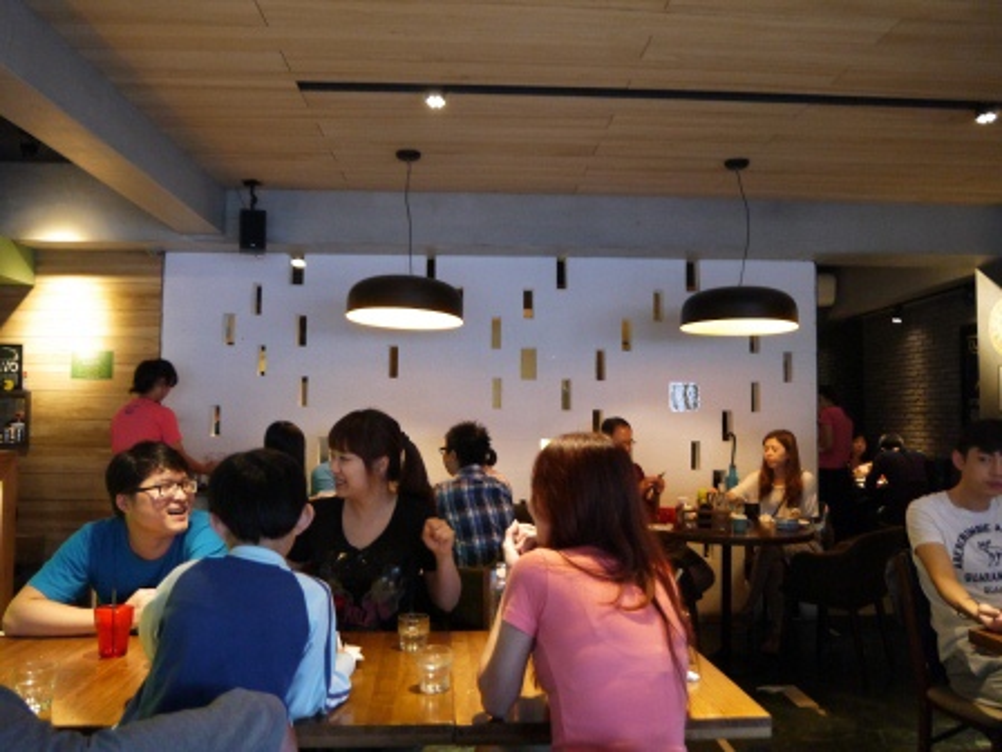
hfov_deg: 63.4
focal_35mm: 28
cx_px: 501
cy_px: 376
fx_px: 810
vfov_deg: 49.7
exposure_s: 1/60
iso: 1250
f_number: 3.5
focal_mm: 14
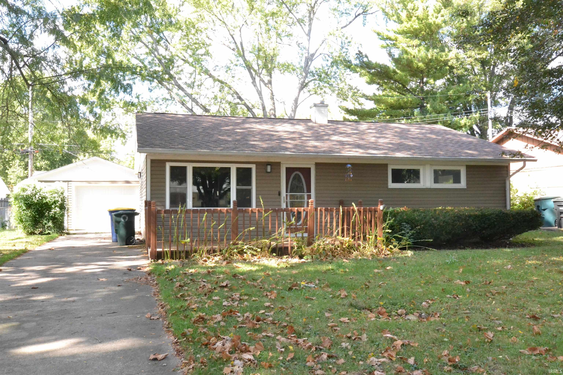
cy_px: 188
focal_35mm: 33
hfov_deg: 57.2
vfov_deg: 40.0
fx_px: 516
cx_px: 282
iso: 3200
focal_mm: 22
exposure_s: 1/200
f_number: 16
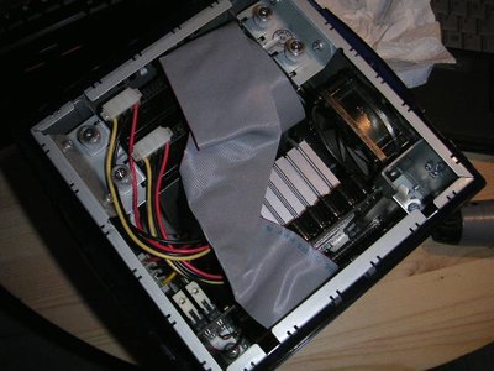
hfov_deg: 49.0
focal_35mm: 38
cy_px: 186
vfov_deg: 37.7
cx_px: 247
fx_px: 542
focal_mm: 6
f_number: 6.7
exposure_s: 1/45
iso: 160
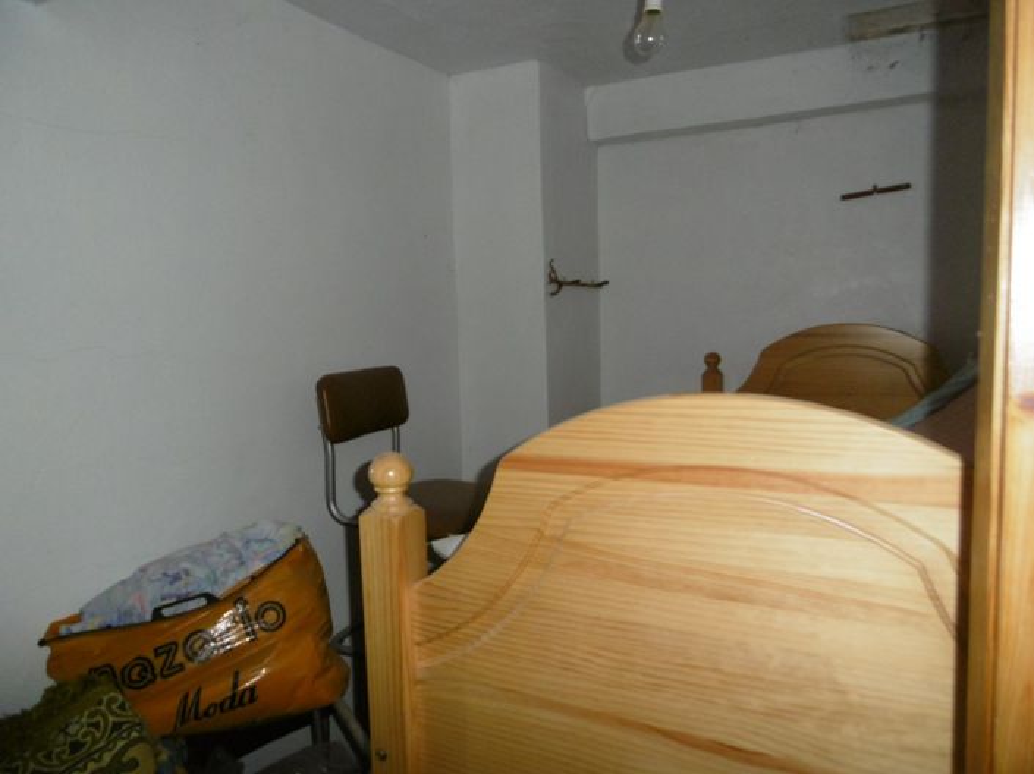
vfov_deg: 56.8
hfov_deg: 71.6
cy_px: 387
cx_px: 517
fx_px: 717
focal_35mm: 24
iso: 200
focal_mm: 4.3
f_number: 3.1
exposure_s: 1/60
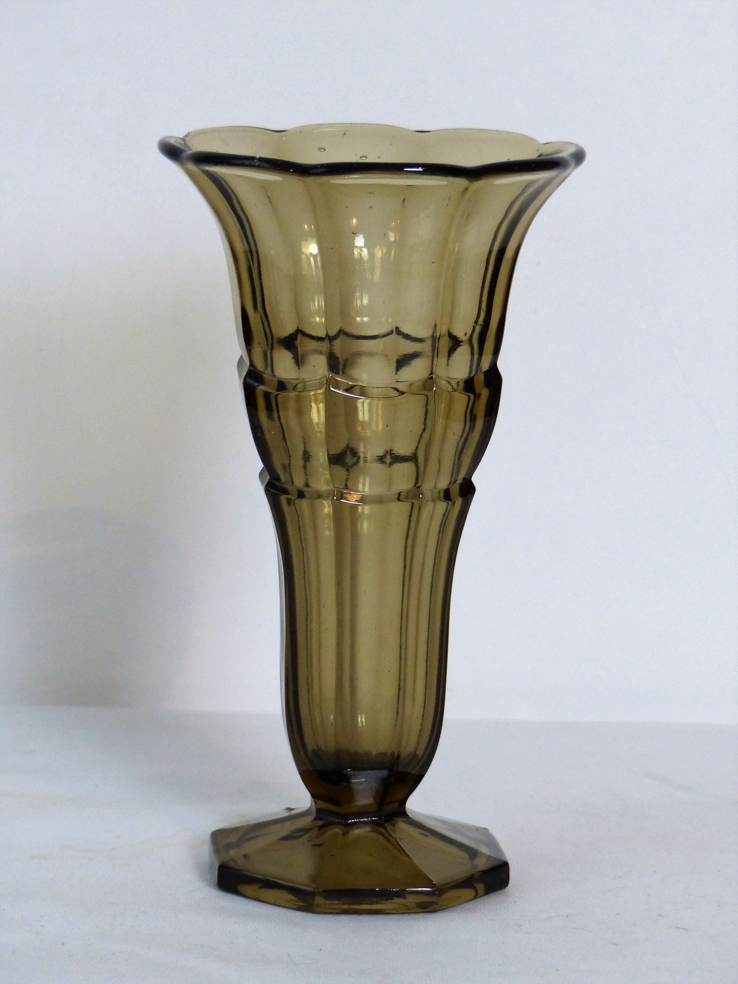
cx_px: 369
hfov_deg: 11.1
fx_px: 3781
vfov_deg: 14.8
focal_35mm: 133
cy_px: 492
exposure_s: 1/60
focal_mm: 21.8
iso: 400
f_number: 2.8
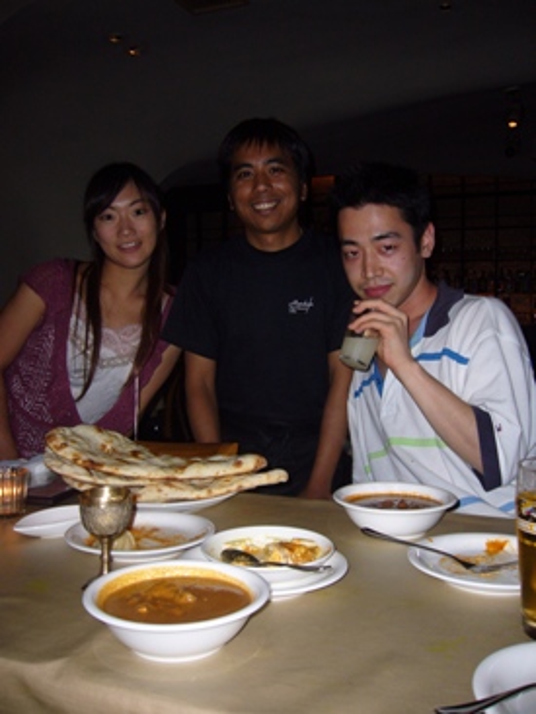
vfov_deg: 52.6
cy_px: 357
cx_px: 268
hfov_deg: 40.7
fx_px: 722
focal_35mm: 35
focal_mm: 5.8
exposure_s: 1/60
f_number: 2.8
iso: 100
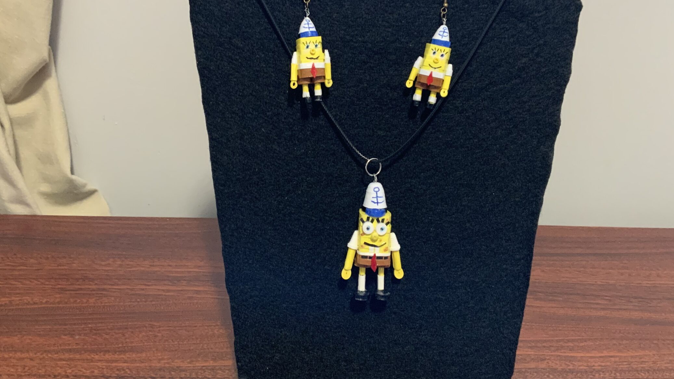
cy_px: 130
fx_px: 697
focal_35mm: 39
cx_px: 338
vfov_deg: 30.2
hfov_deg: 51.6
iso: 250
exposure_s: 1/60
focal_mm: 3
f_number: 1.8
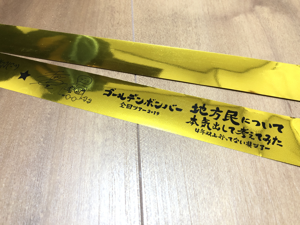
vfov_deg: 49.7
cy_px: 112
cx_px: 150
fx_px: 243
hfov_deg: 63.4
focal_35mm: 28
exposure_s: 1/17
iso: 40
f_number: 1.8
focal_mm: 4
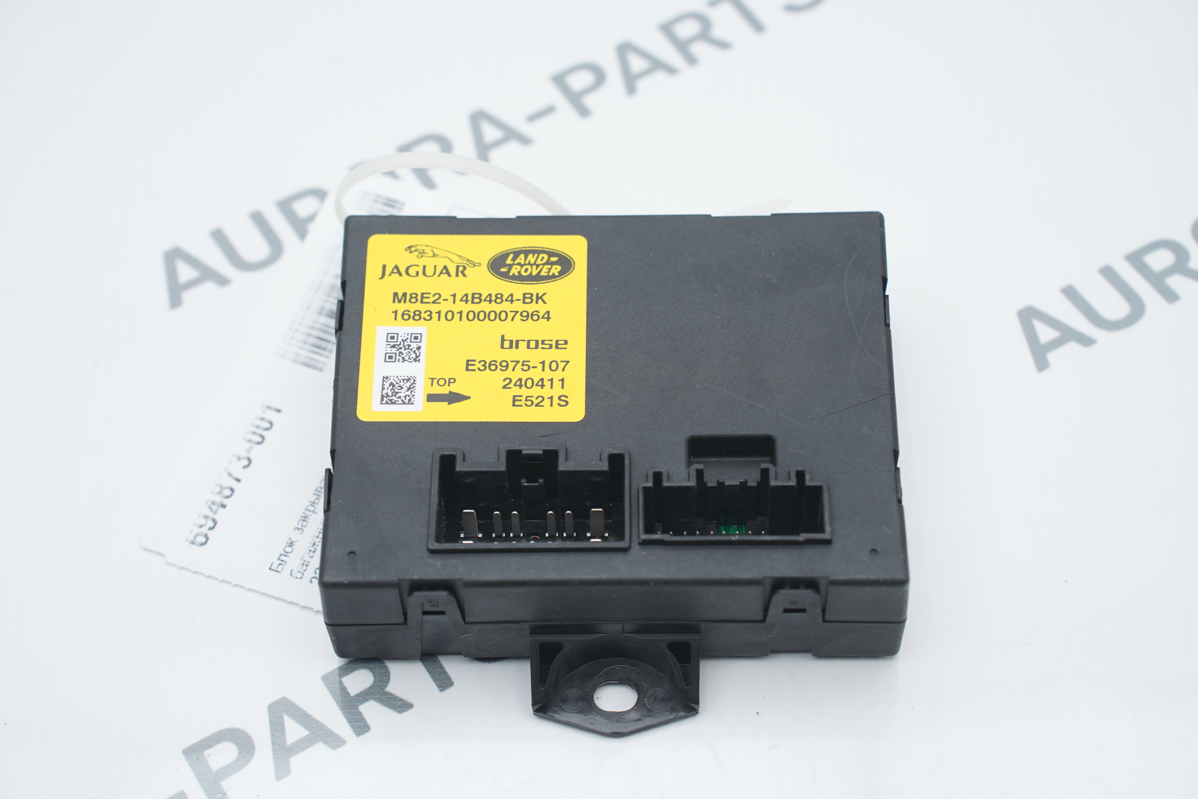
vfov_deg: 18.2
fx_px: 2496
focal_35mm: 75
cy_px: 400
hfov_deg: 27.0
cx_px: 599
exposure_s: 1/160
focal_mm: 75
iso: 500
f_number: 6.3
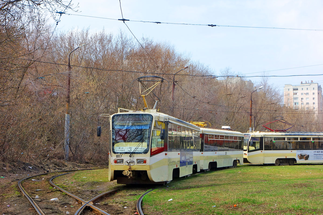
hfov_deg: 31.9
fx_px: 565
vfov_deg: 21.6
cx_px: 162
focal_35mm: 63
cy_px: 108
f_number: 5.6
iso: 125
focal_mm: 23.55
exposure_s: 1/250
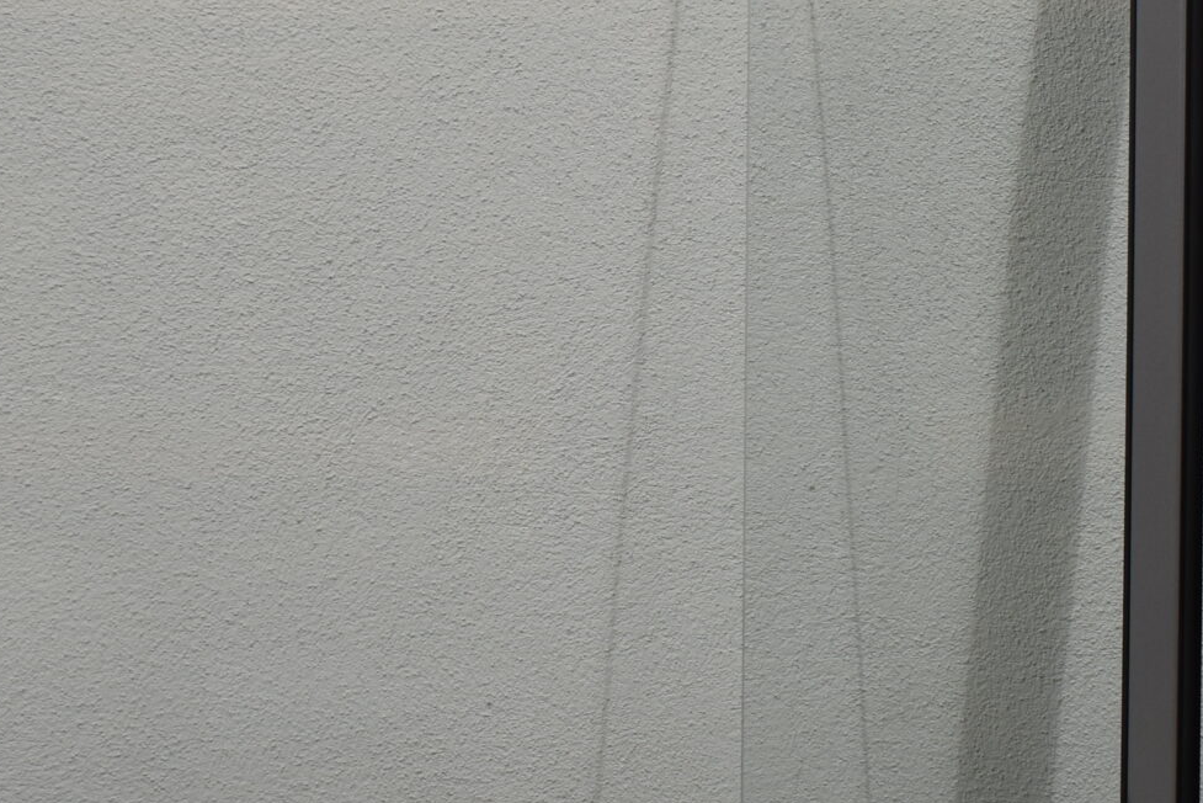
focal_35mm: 110
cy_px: 370
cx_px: 731
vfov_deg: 12.5
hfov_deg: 18.6
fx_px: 3677
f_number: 5.6
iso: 320
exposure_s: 1/125
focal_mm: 28
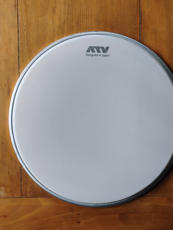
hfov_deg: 45.5
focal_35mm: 31
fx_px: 206
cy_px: 113
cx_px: 95
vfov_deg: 58.3
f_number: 1.8
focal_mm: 4.26
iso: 322
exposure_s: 1/50
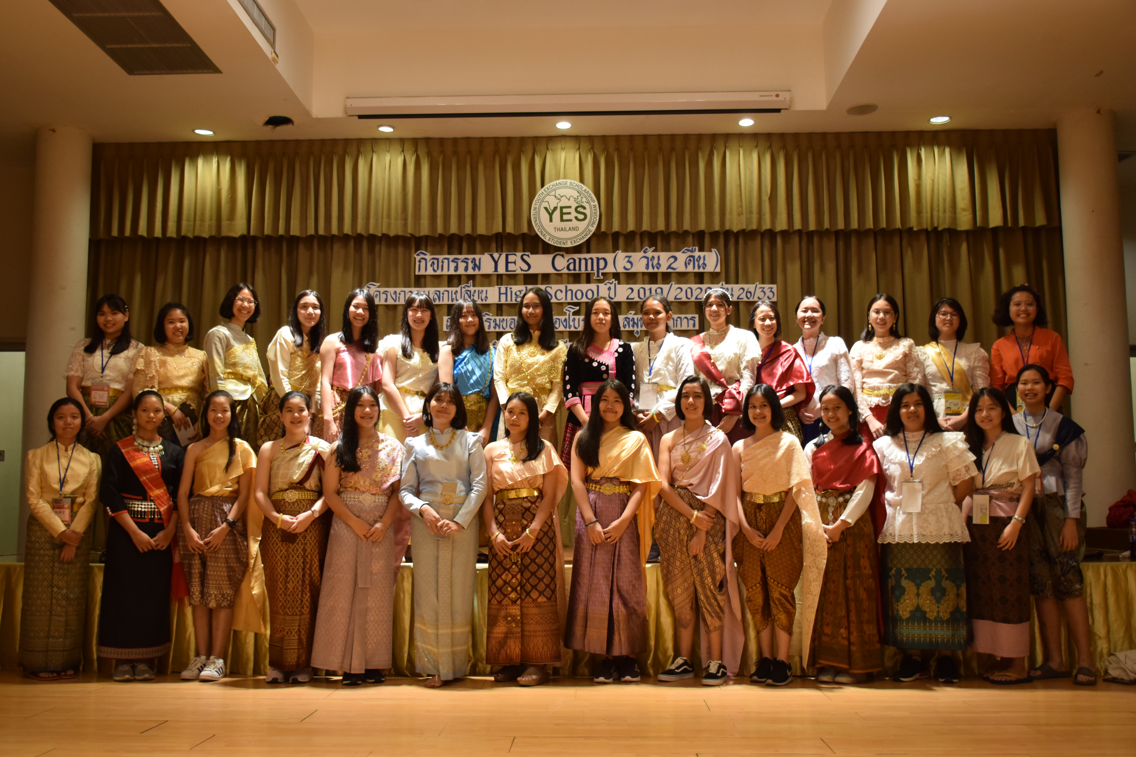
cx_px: 555
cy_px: 383
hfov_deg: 53.8
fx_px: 1121
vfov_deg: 37.3
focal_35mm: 36
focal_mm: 23
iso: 800
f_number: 3.8
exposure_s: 1/40
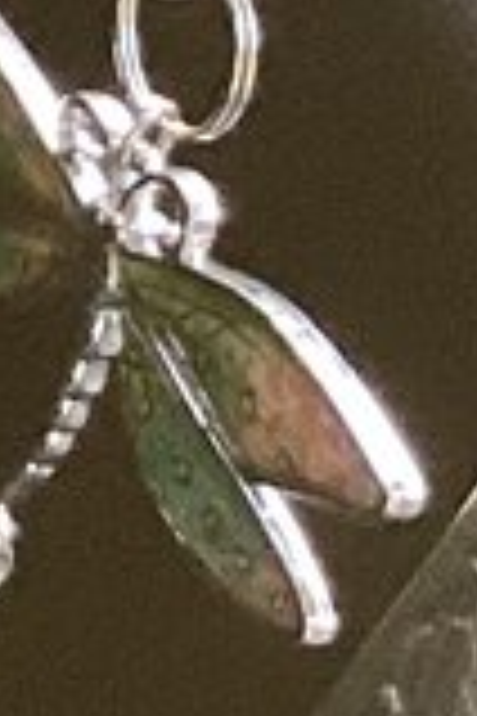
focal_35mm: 306
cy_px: -439
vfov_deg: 6.6
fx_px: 6081
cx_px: -2090
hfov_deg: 3.9
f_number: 2.4
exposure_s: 1/50
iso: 125
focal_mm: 3.3
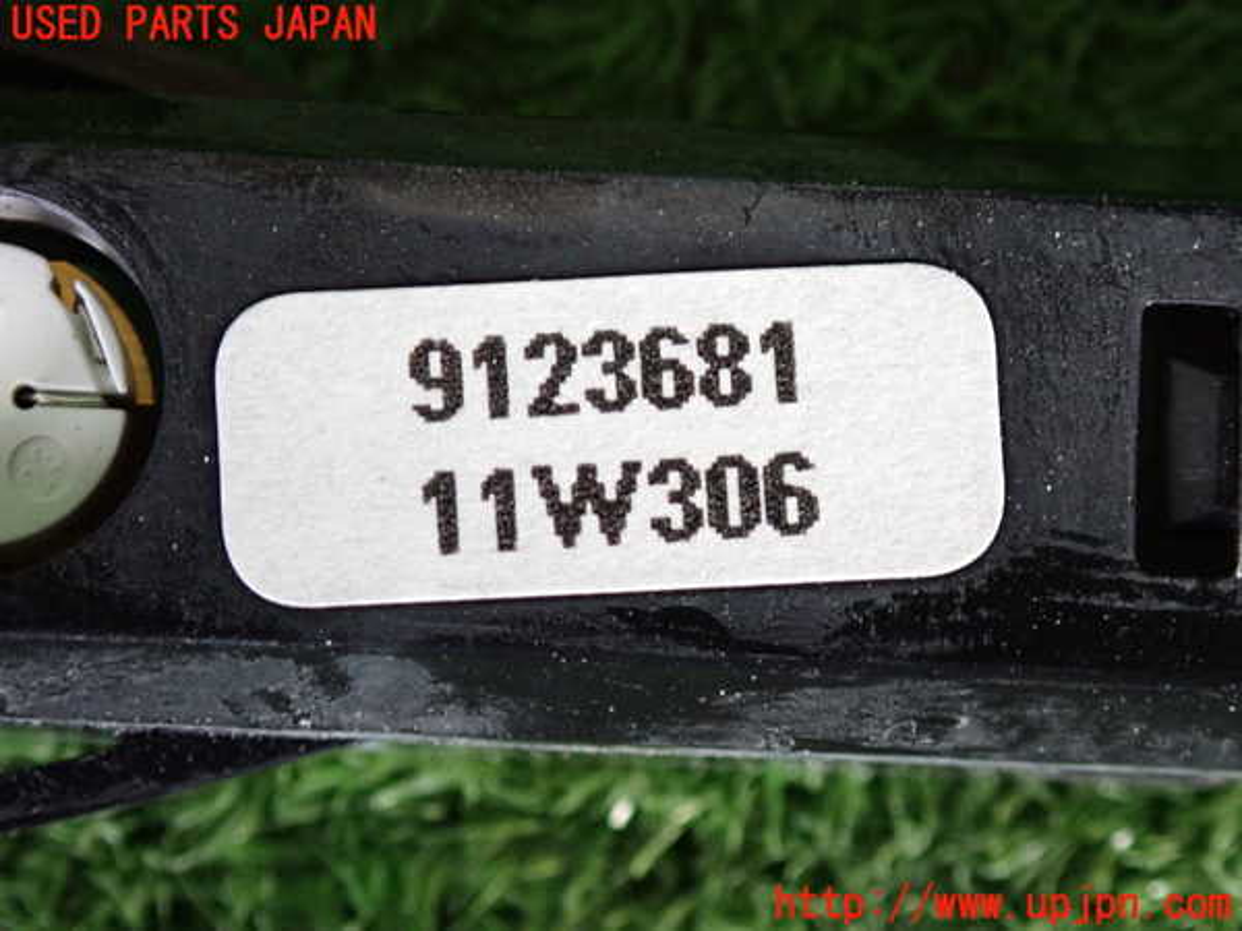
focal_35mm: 100
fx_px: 3588
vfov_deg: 14.8
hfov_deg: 19.6
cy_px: 466
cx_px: 621
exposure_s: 1/50
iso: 800
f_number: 4.9
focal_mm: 18
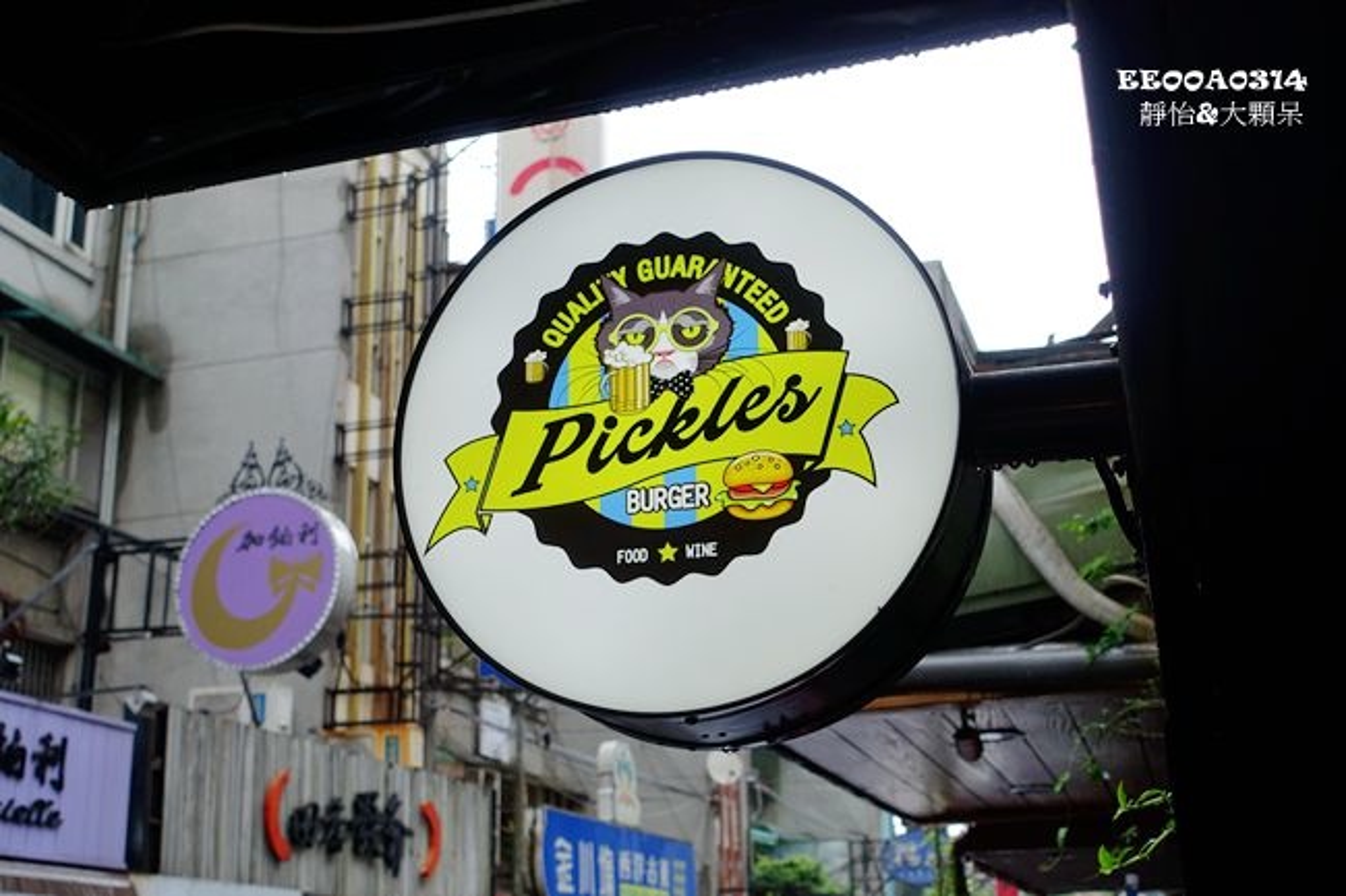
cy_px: 448
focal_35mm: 47
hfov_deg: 41.9
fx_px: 1757
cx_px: 673
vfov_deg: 28.6
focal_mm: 17.06
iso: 125
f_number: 3.5
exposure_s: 1/80
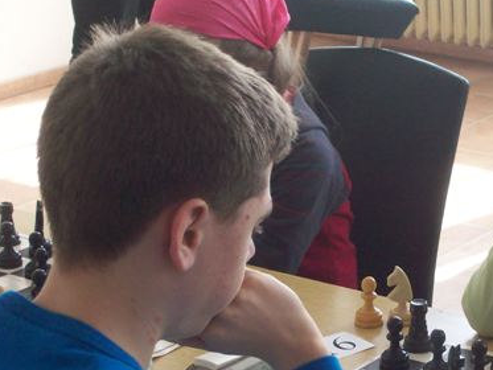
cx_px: 416
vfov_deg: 12.3
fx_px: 1710
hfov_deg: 16.3
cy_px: 266
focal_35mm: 120
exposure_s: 1/97.2
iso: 166
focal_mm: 11.6
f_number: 3.8
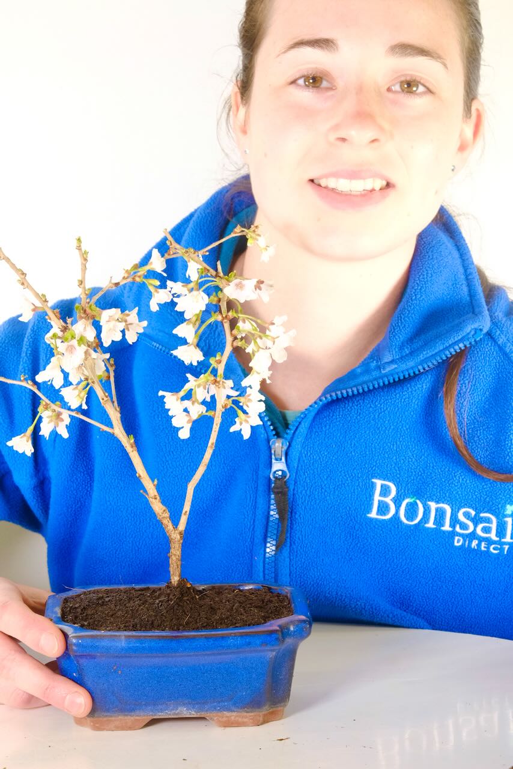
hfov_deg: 11.2
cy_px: 384
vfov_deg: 16.6
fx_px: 2627
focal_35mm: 123
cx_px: 256
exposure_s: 1/15
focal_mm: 81.9
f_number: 13
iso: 2000
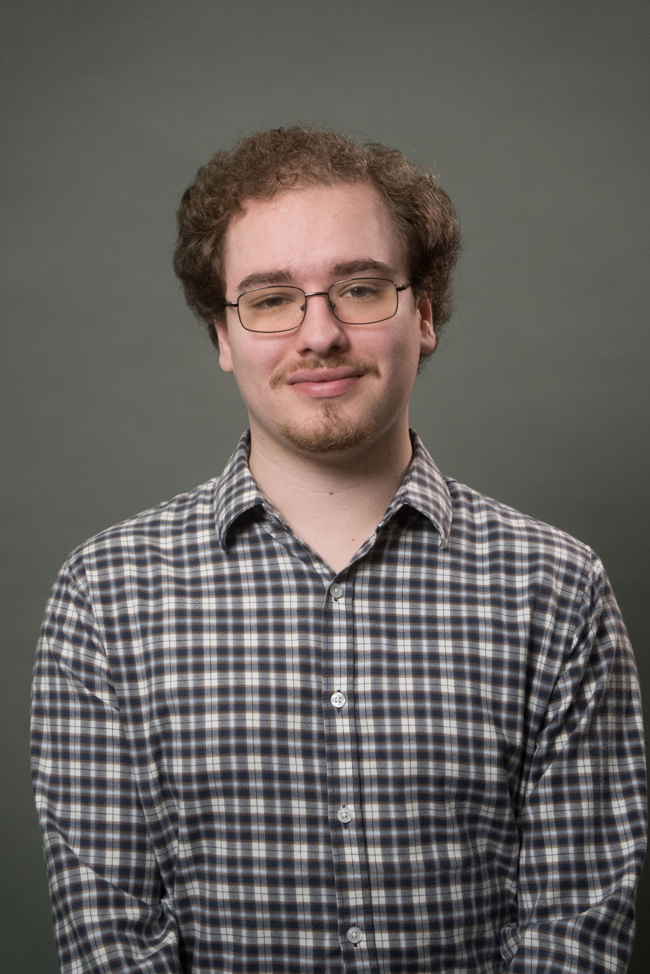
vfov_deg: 19.5
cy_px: 487
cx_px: 325
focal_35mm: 105
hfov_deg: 13.0
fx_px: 2844
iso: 1250
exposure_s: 1/640
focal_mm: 70
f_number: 2.8
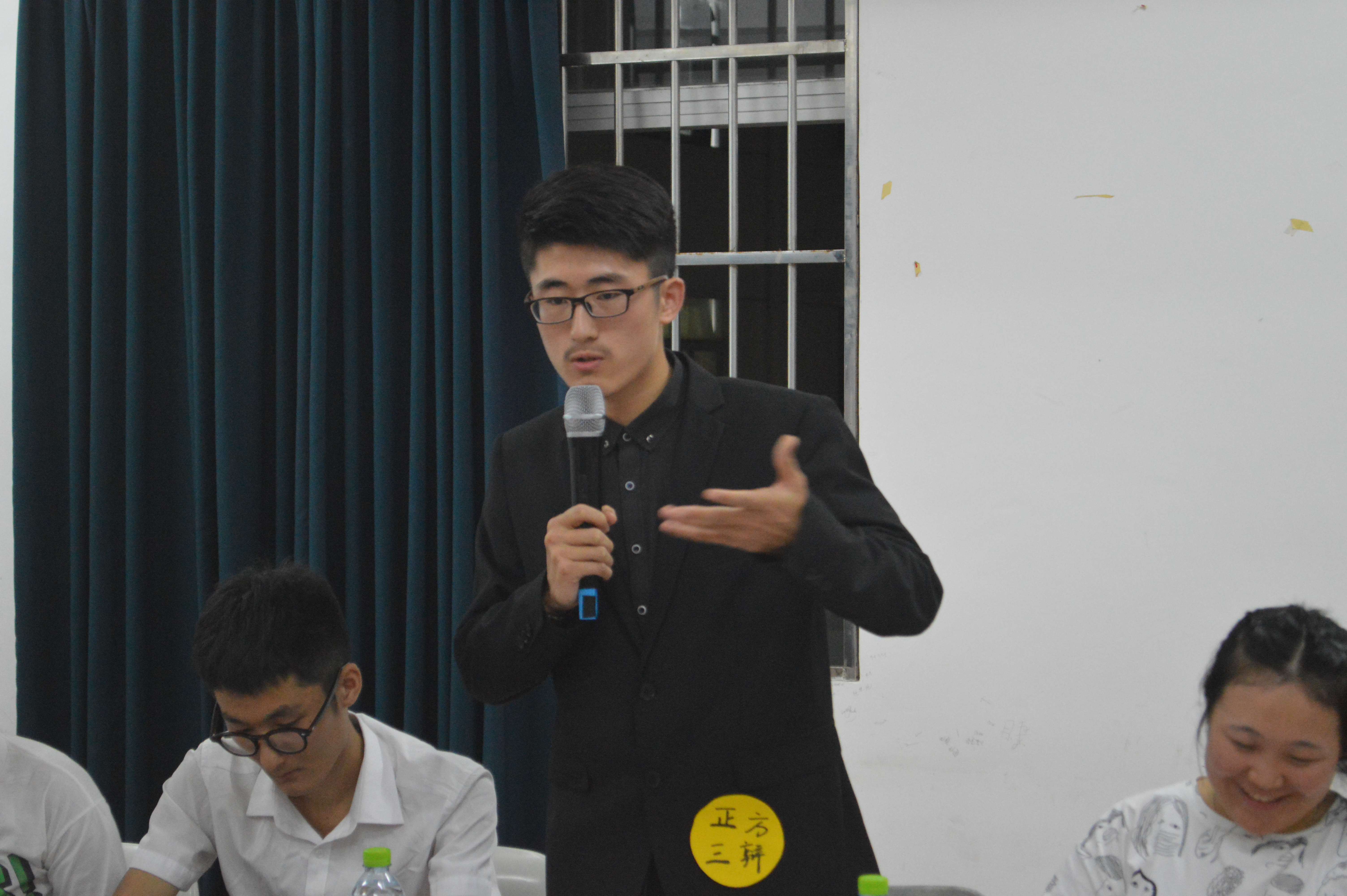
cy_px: 448
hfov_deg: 24.6
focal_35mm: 82
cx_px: 674
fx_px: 3084
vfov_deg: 16.5
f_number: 5.6
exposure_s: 1/50
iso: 3200
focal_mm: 55
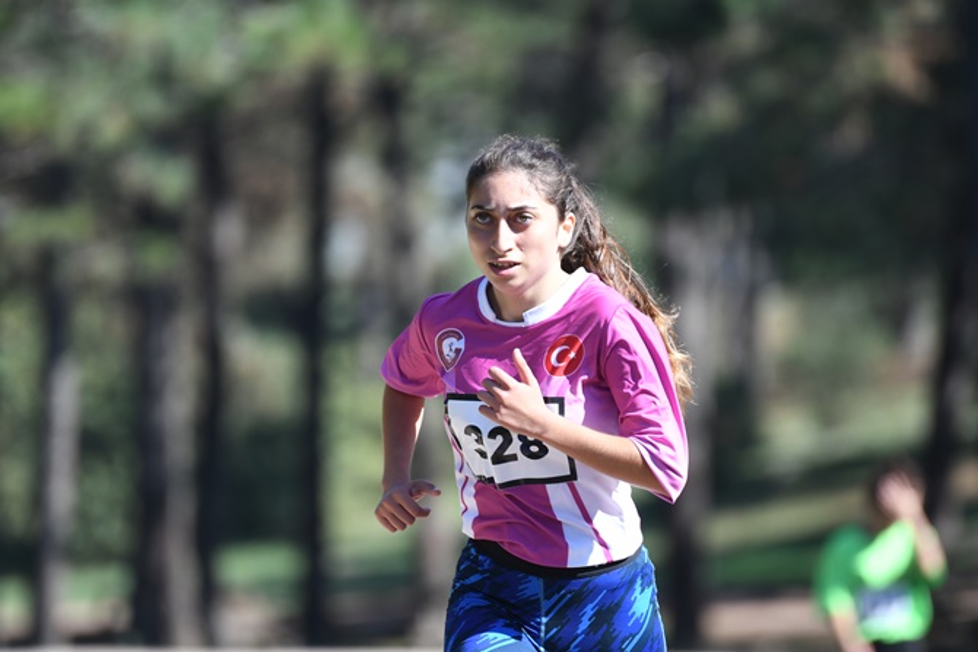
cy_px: 326
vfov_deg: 2.3
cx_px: 489
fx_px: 16302
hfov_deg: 3.4
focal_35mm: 600
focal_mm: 400
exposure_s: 1/1000
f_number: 5.6
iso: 640
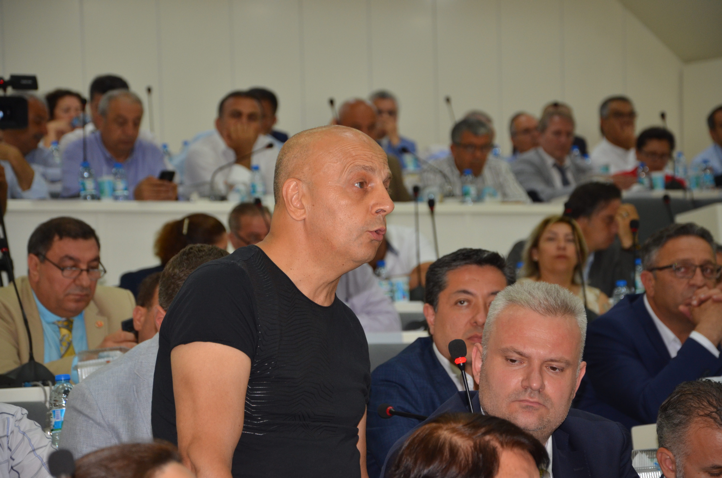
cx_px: 361
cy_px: 239
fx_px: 2942
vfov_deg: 9.3
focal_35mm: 147
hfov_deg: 14.0
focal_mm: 98
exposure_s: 1/60
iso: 500
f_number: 5.6
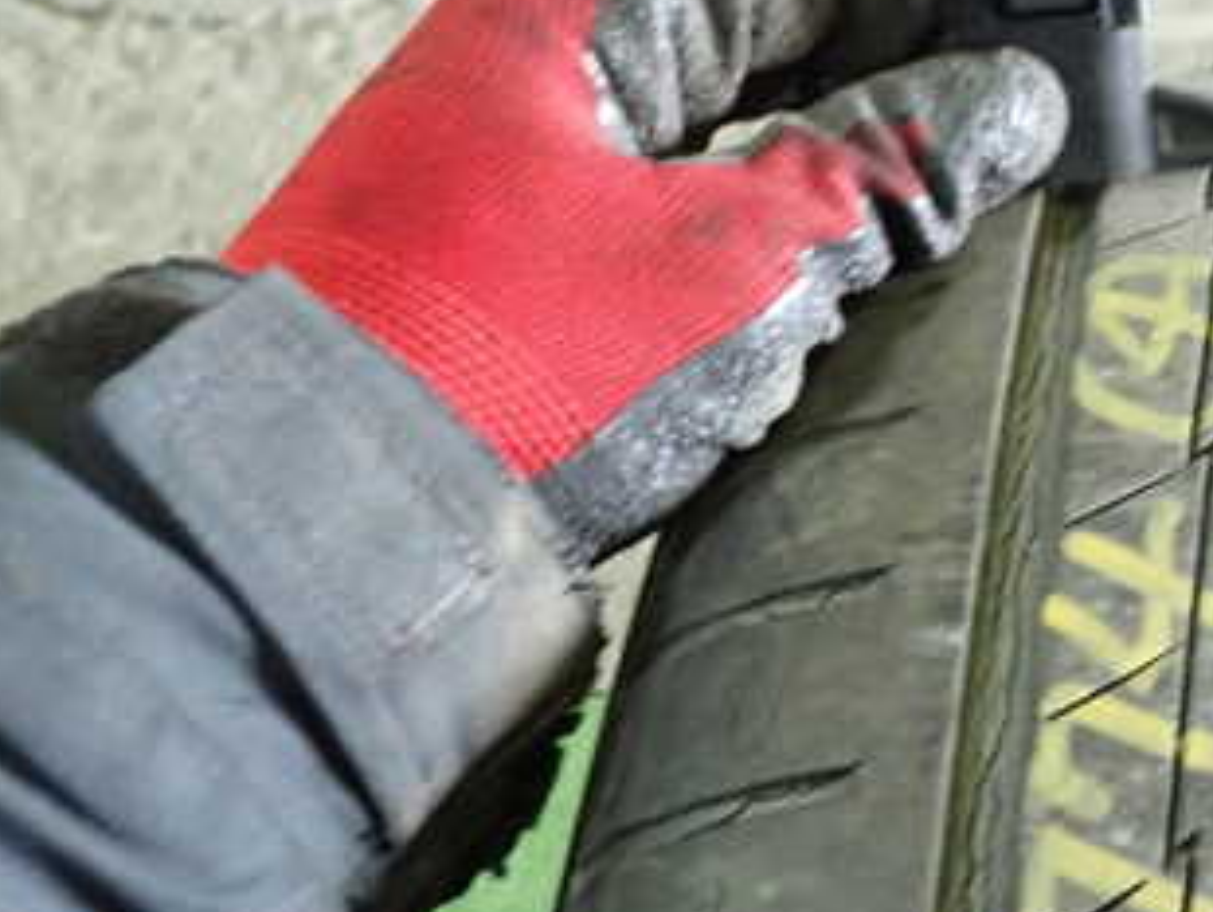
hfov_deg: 31.7
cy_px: 411
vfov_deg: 25.3
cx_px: 1080
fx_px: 2034
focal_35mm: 58
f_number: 2.3
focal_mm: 5.4
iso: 500
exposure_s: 1/30
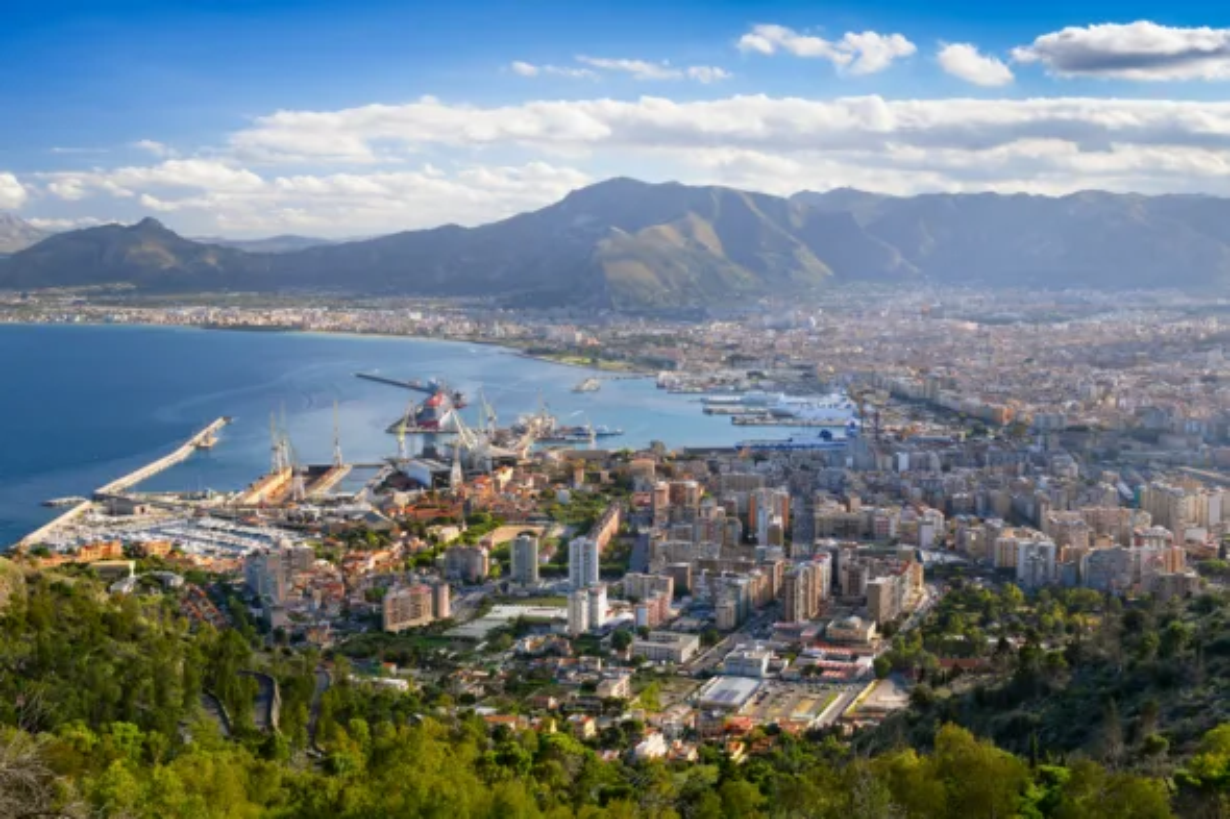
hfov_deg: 44.5
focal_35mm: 44
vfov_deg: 30.5
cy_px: 410
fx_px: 1503
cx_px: 615
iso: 72
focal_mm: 44
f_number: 8
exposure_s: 1/100
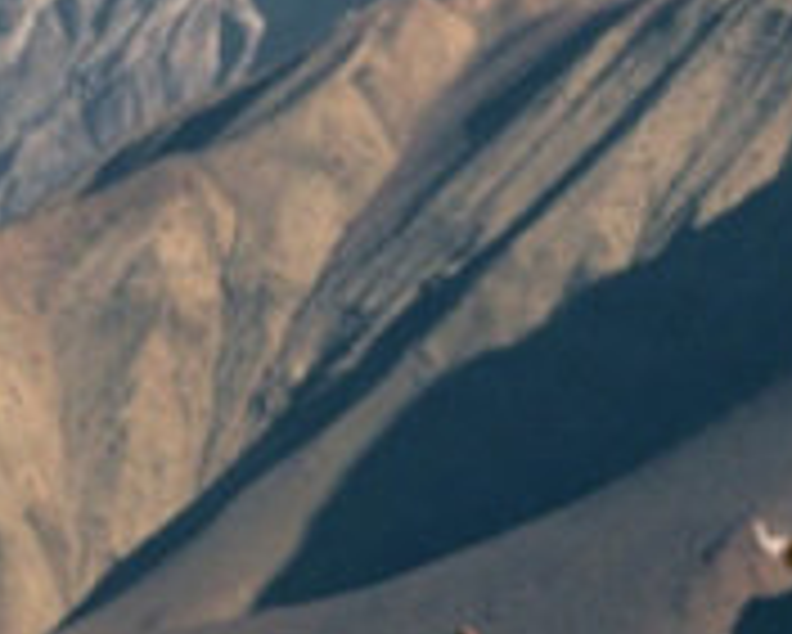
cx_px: 652
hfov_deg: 15.5
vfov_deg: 12.6
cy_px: 319
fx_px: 2885
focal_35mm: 123
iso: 64
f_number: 5.6
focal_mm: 6.2
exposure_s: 1/459
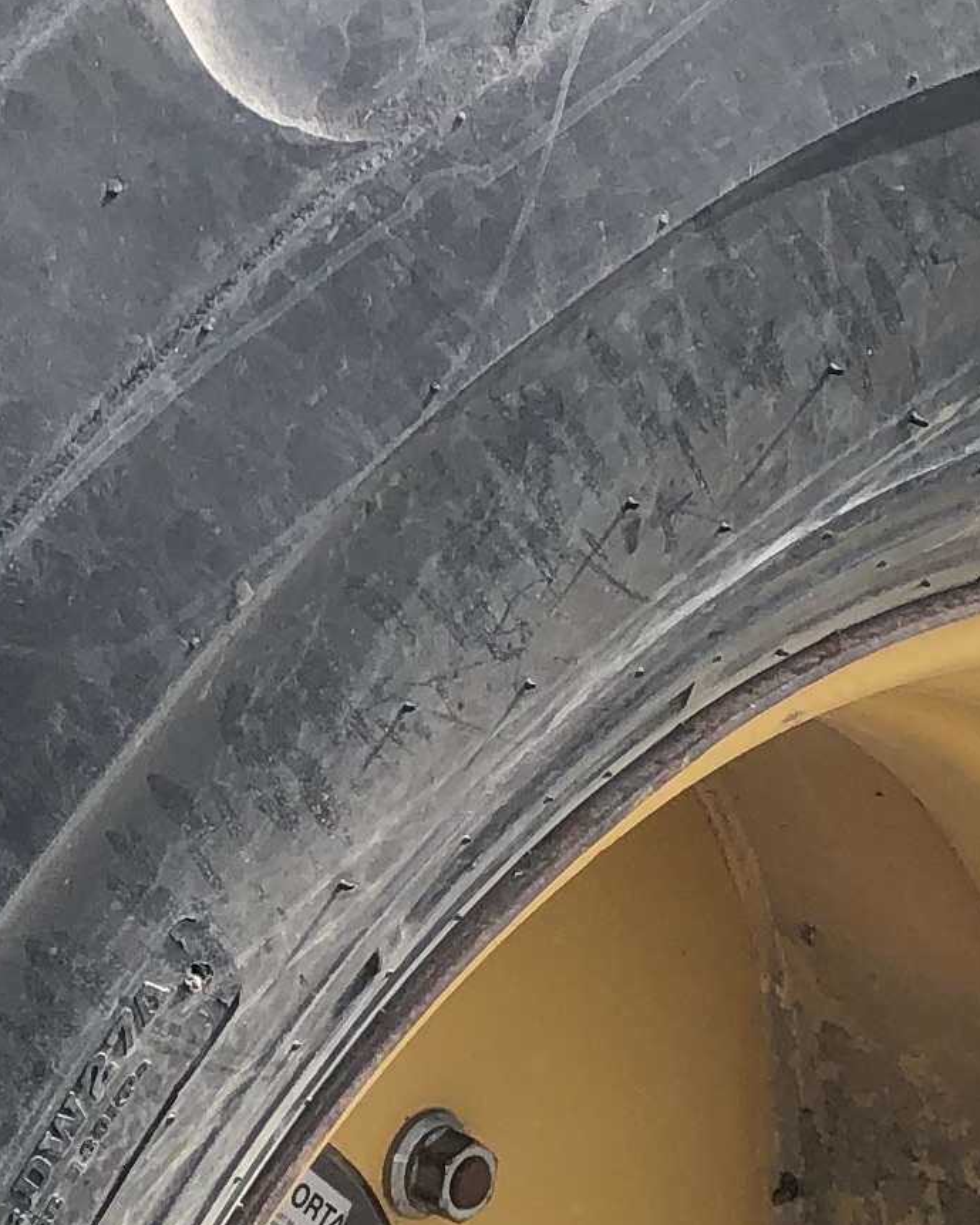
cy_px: 800
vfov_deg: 15.0
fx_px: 4640
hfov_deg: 11.8
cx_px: -151
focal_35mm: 128
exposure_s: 1/412
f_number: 1.8
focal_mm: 3.99
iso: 20
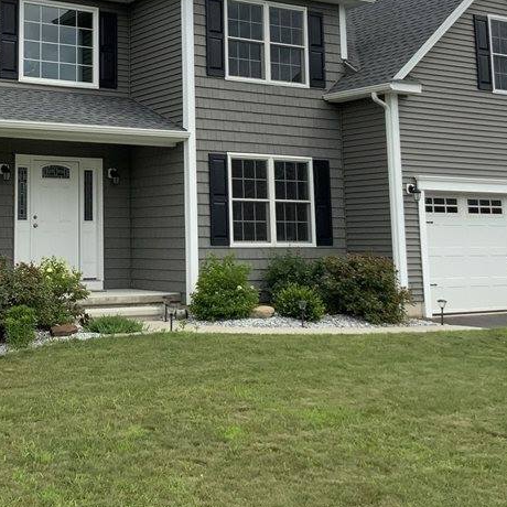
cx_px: 118
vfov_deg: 29.5
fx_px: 945
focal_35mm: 57
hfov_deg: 29.5
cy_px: 115
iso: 20
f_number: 1.8
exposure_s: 1/2538
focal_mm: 3
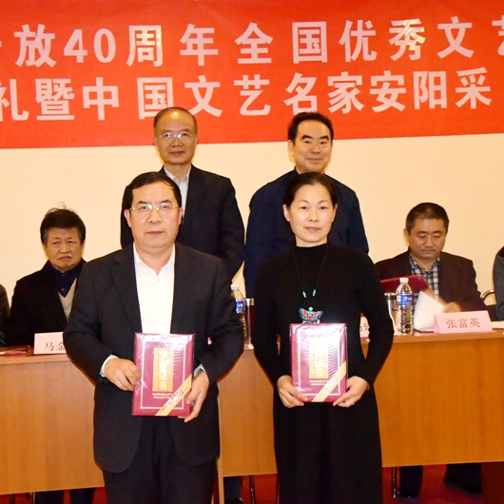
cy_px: 253
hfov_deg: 29.1
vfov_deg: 29.1
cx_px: 248
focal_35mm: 59
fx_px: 972
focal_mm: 31
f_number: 7.1
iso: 4000
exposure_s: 1/30
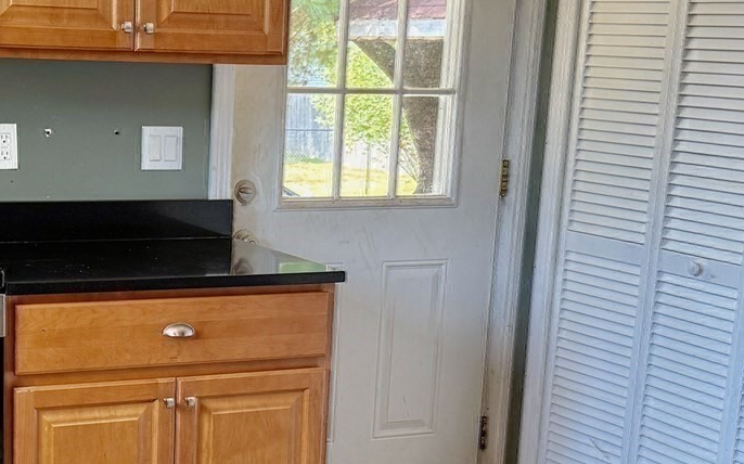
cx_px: 220
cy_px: 414
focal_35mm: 76
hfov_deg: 26.9
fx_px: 1540
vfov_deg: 16.9
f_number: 1.78
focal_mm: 6.76
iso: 125
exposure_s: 1/121
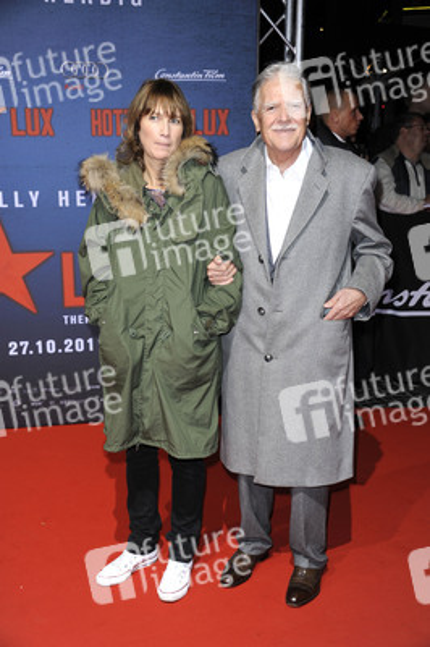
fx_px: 861
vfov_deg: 41.1
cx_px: 215
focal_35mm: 48
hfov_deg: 28.0
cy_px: 324
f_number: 5.6
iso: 500
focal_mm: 48
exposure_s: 1/160
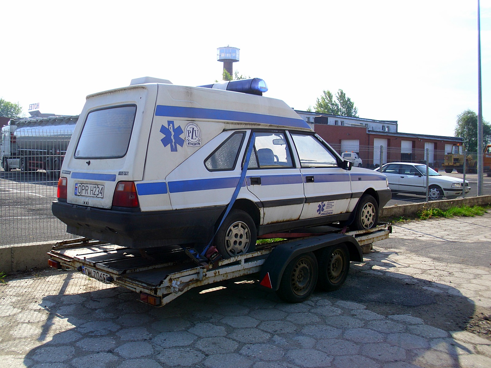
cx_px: 246
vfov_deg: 40.7
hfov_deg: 52.6
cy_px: 184
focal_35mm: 35
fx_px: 496
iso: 50
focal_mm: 6.2
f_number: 3
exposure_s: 1/430
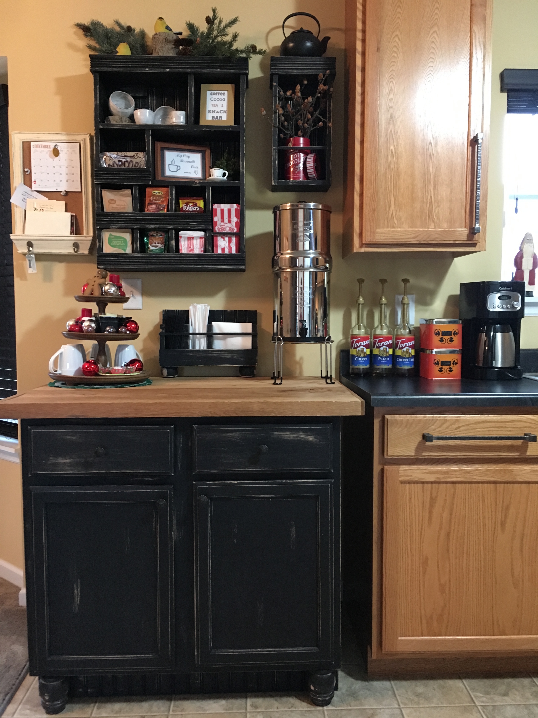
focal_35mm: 29
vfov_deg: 61.7
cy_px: 359
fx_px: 601
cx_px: 269
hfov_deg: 48.2
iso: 200
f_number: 2.2
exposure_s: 1/15
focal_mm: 4.15
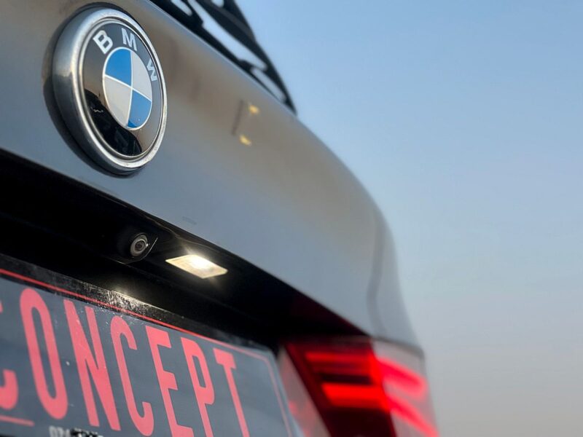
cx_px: 292
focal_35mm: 77
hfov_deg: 25.3
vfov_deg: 19.1
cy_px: 218
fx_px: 1297
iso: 125
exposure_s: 1/50
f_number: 2.8
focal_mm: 9
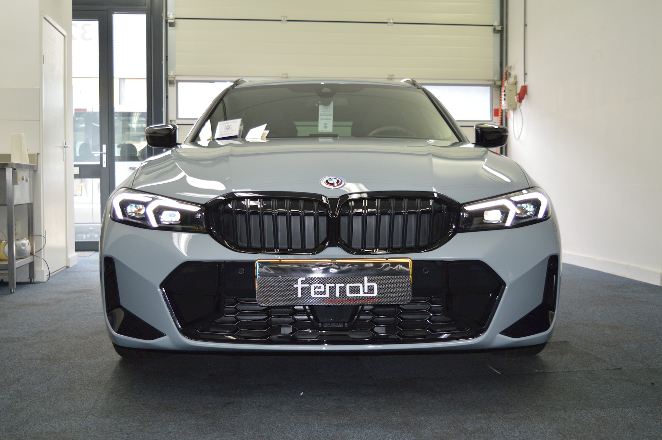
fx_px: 799
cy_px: 220
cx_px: 331
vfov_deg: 30.8
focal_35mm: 44
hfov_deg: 45.0
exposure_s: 1/60
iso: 450
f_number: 4.2
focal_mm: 29
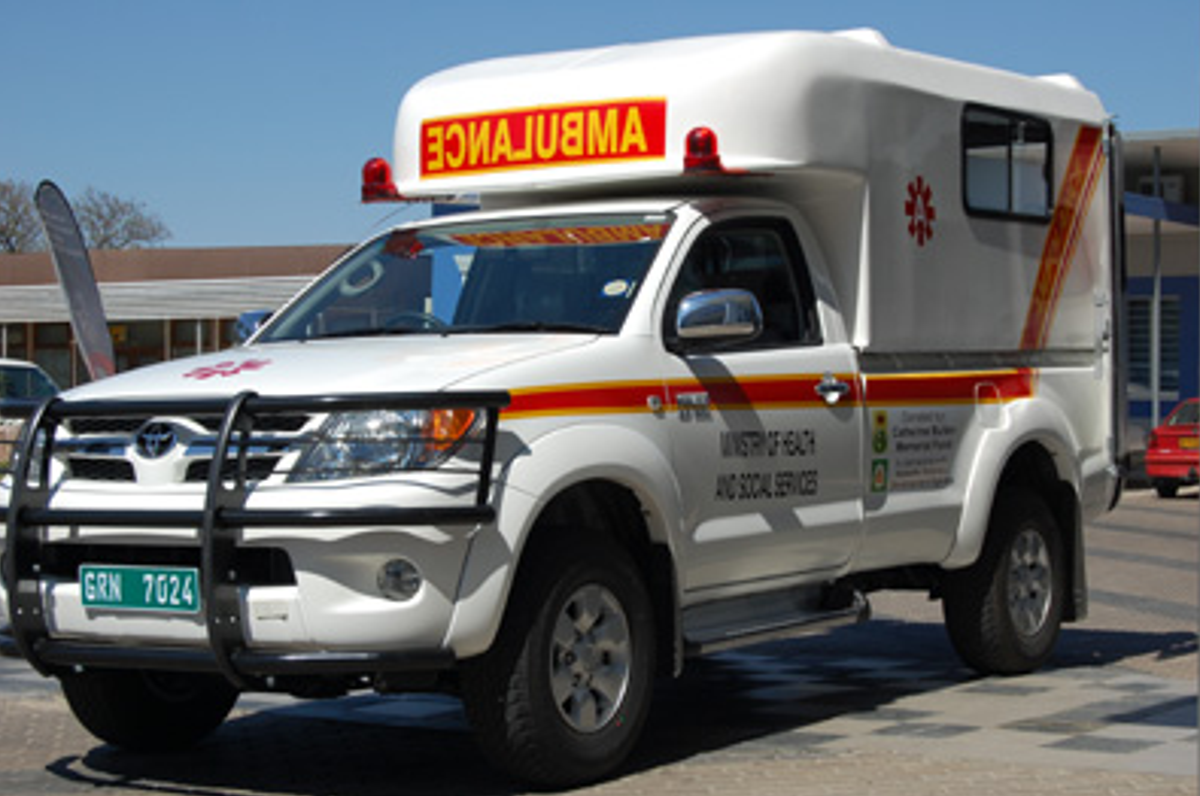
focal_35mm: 73
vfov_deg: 18.6
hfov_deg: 27.7
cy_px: 401
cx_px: 605
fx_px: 2429
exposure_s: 1/400
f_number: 10
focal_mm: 48
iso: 200
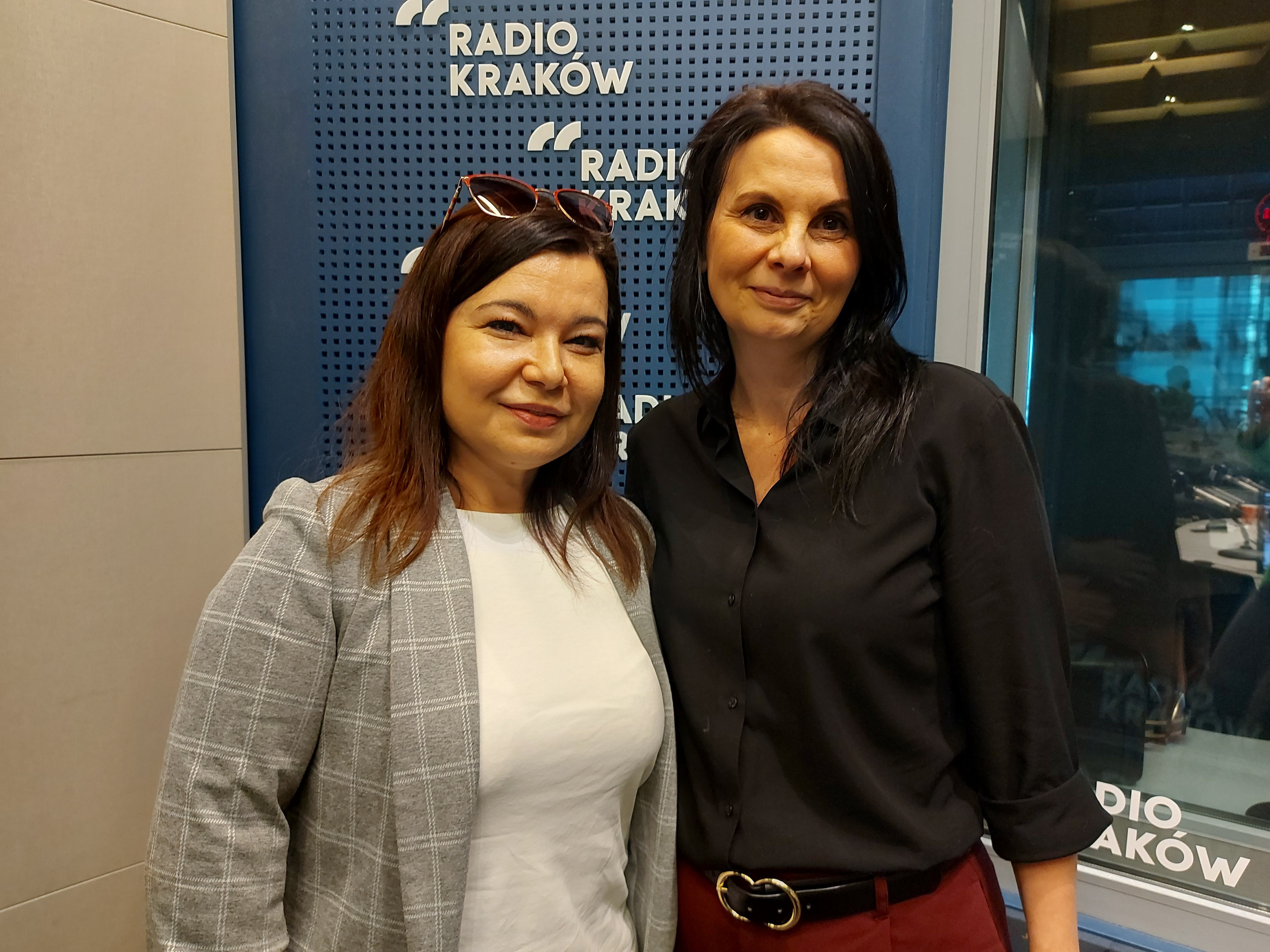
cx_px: 635
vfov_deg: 56.8
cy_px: 476
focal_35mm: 24
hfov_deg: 71.6
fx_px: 881
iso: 200
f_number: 1.8
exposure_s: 1/33
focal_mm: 5.23
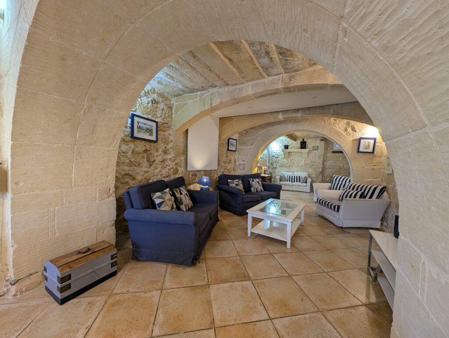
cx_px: 224
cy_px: 169
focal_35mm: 12
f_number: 1.95
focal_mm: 2.23
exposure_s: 1/32.9
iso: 55
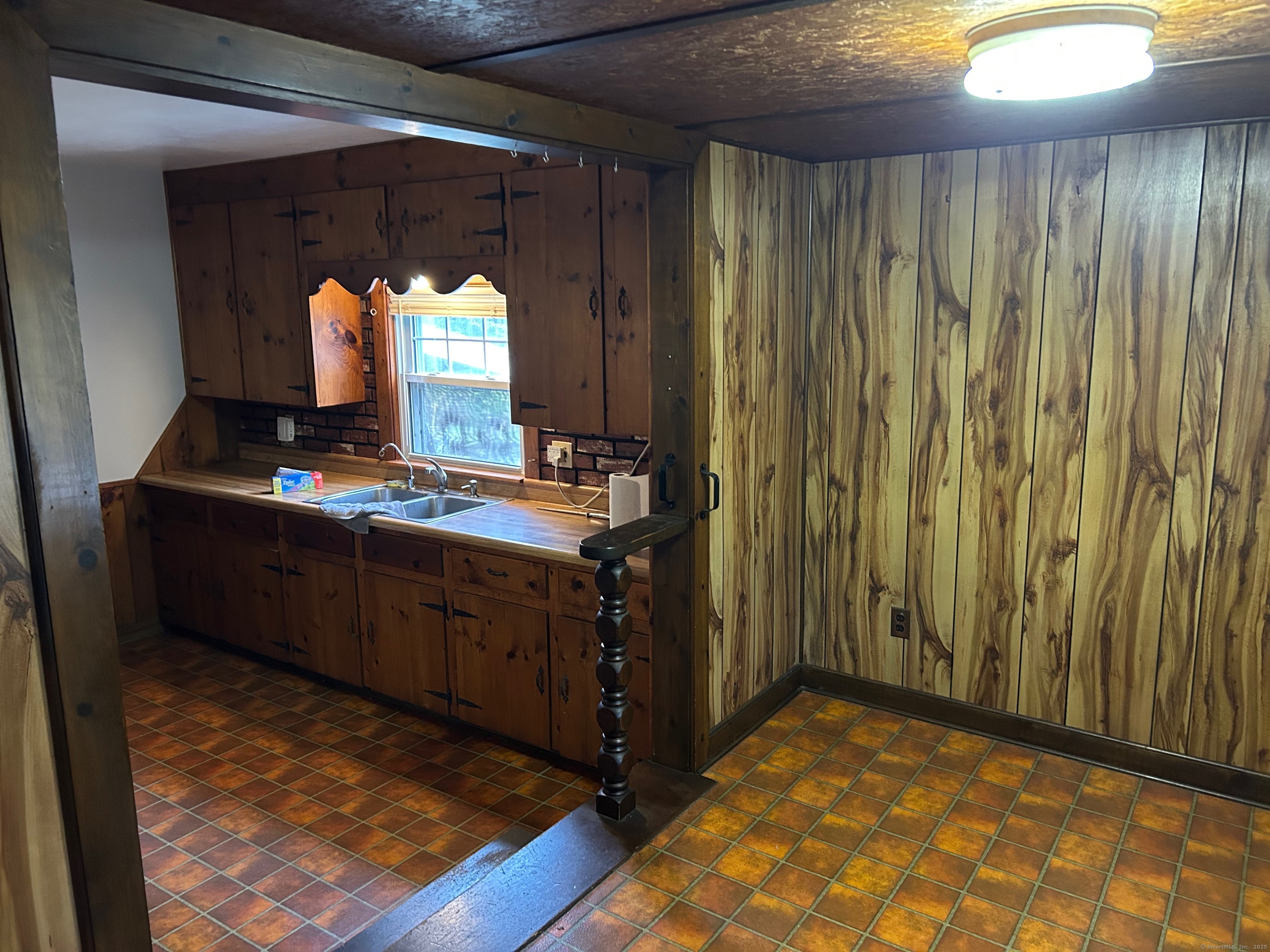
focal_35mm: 26
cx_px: 635
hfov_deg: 67.3
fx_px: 954
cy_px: 476
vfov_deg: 53.1
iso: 500
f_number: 1.5
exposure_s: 1/30
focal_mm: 5.7
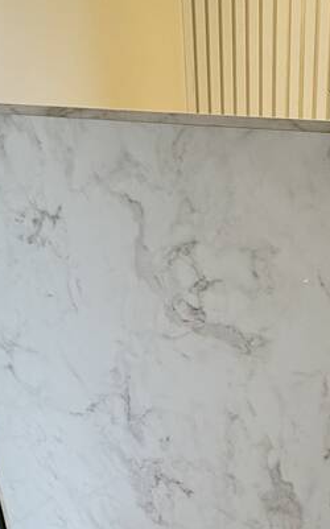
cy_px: 388
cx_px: 306
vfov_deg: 47.7
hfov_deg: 30.3
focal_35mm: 40
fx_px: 577
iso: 400
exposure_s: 1/60
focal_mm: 2.22
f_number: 2.2
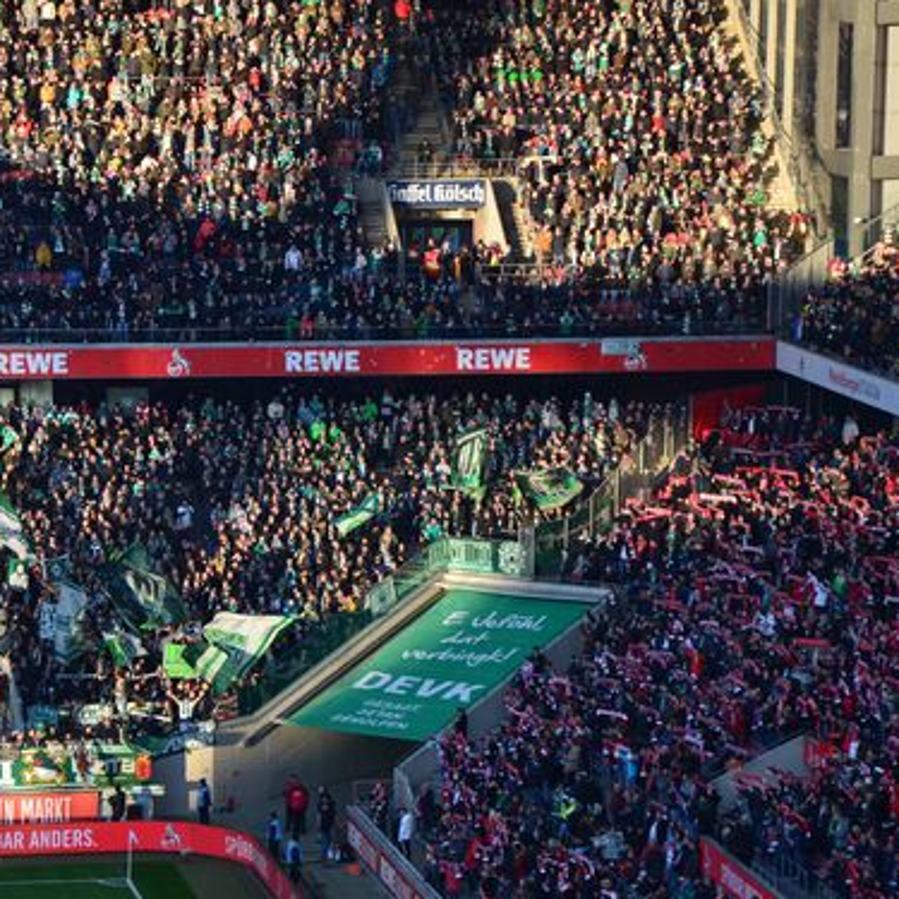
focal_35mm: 178
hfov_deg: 9.8
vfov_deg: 9.8
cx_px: 352
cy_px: 450
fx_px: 5230
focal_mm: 92
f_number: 5.6
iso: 400
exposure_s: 1/250
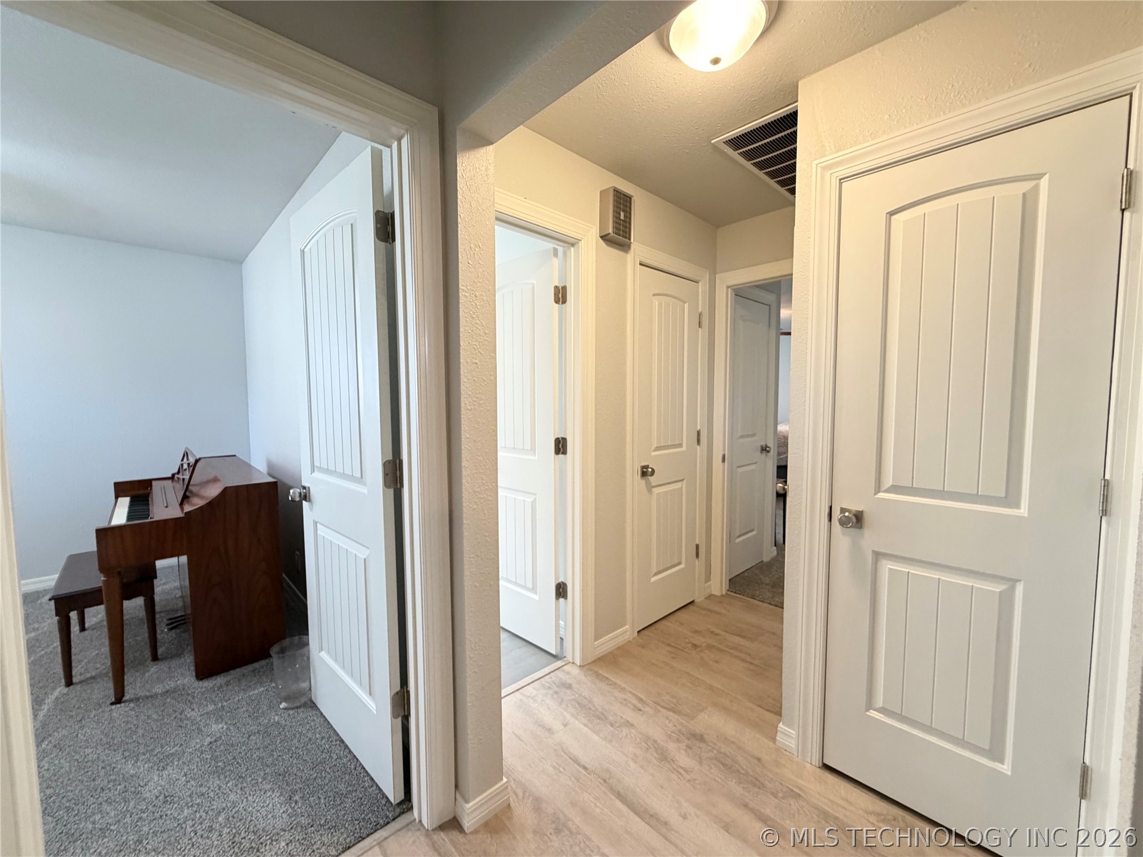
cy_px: 428
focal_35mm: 14
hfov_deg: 102.1
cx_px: 572
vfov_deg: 85.7
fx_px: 462
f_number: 2.2
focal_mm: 2.22
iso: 500
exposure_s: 1/60
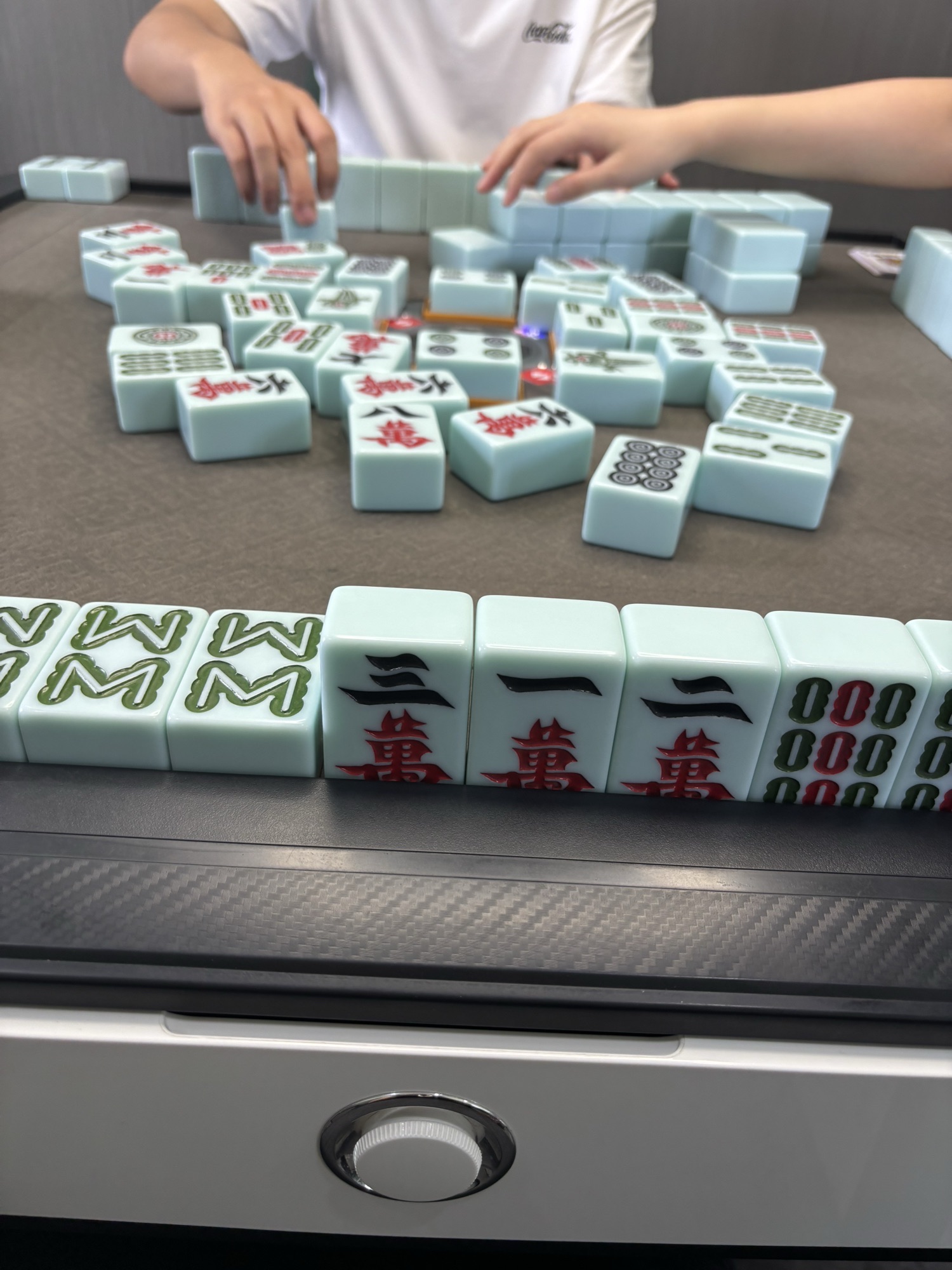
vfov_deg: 67.3
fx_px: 953
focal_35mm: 26
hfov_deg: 53.1
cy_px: 635
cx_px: 476
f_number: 1.6
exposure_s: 1/121
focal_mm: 5.96
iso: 64
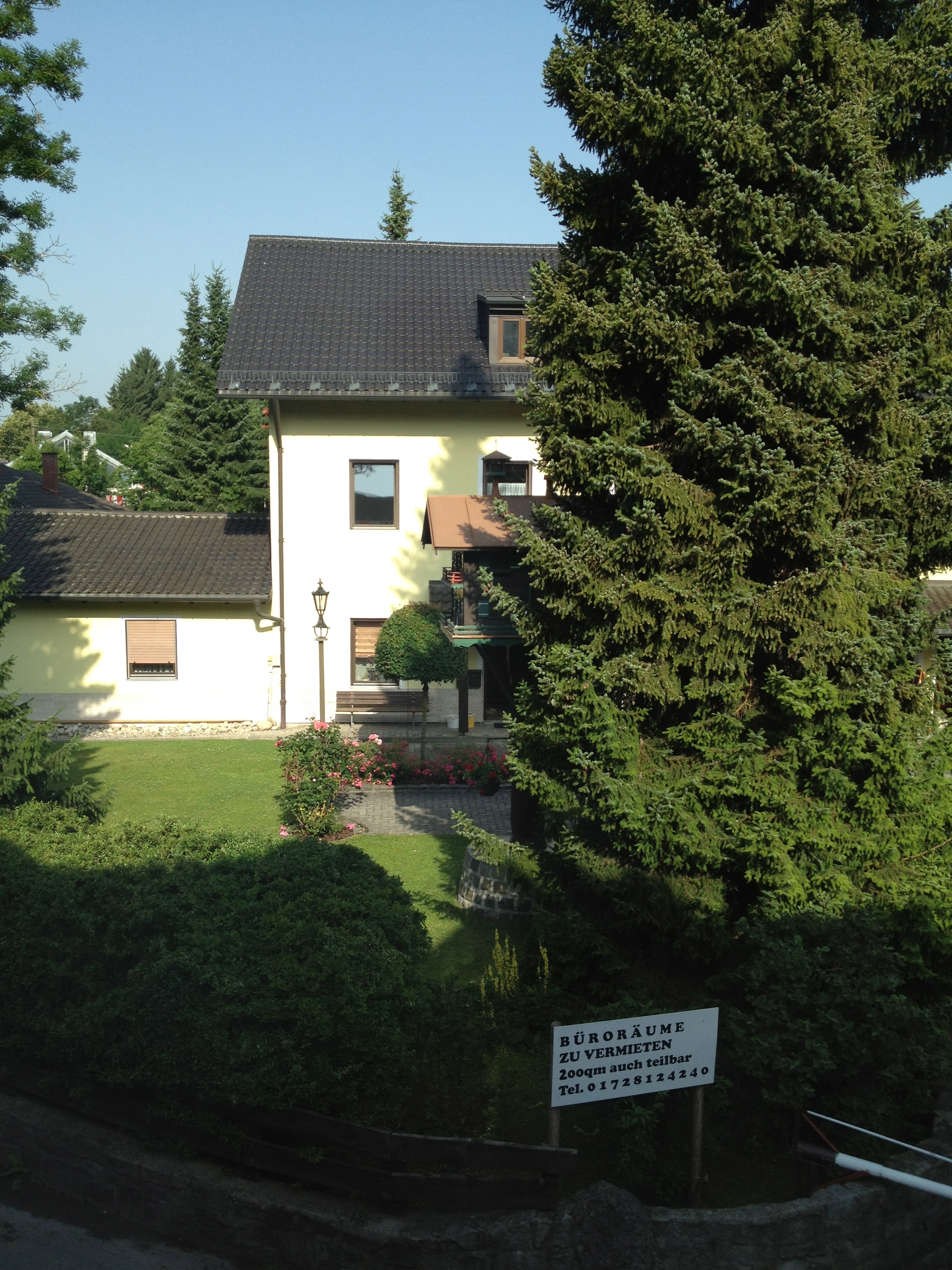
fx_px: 1283
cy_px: 635
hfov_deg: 40.7
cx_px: 476
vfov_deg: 52.6
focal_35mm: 35
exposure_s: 1/812
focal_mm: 4.28
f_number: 2.4
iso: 64
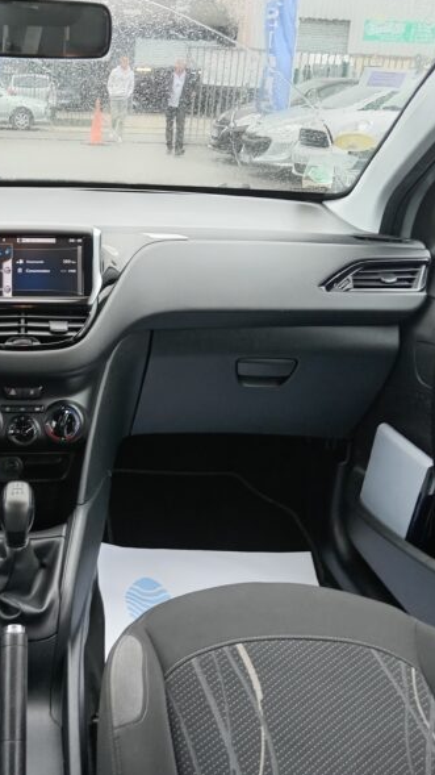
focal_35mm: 37
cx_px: 70
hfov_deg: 30.9
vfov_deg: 54.0
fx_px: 759
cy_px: 388
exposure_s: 1/25
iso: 279
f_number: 1.8
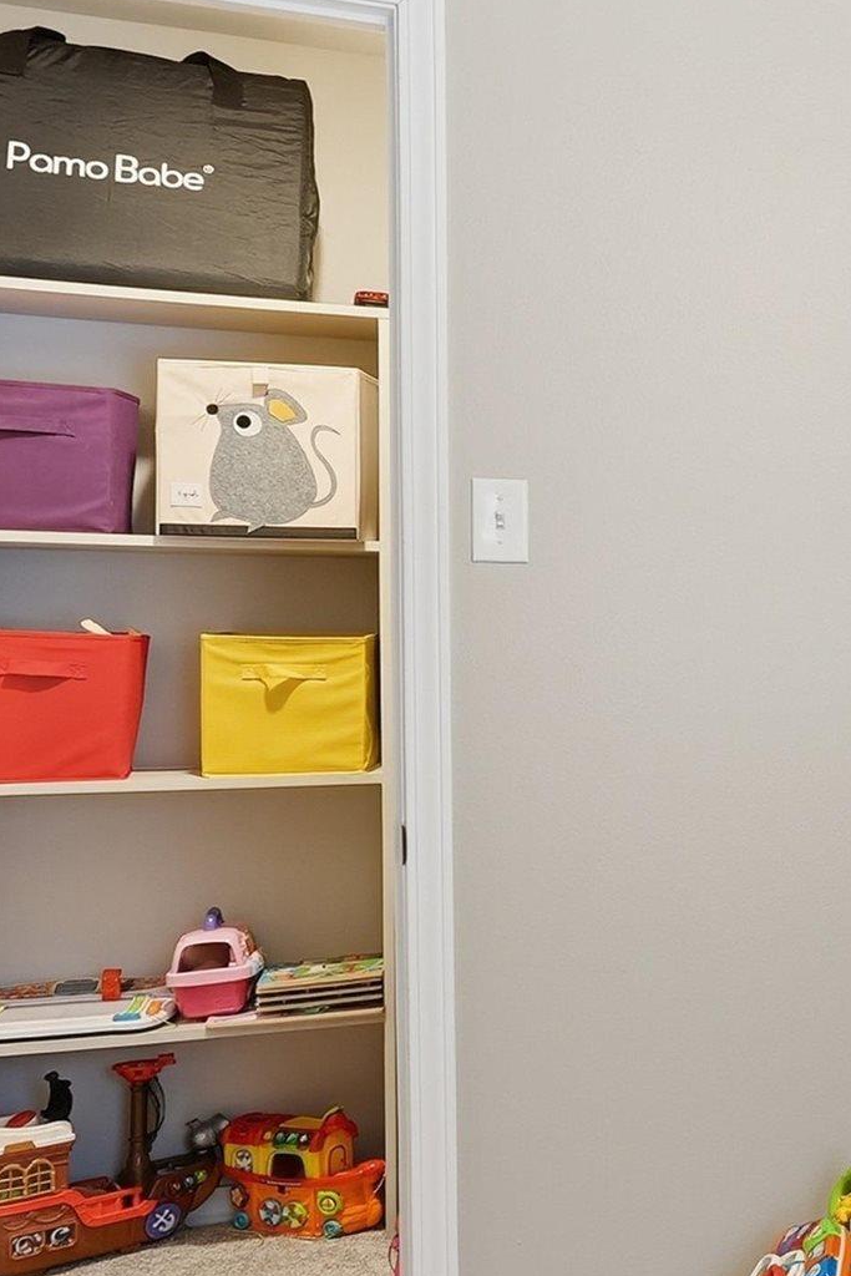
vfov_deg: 41.1
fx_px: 1701
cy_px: 665
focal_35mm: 48
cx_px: 1311
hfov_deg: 22.5
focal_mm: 16
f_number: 9
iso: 250
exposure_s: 1/10
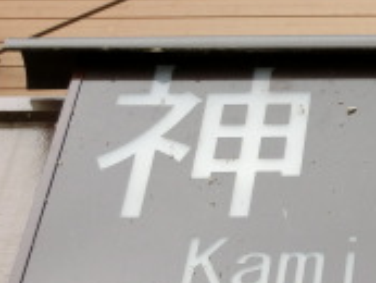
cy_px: 159
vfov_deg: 10.3
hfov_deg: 13.1
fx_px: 1565
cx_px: 519
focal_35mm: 144
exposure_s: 1/125
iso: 80
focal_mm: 6.9
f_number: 4.1
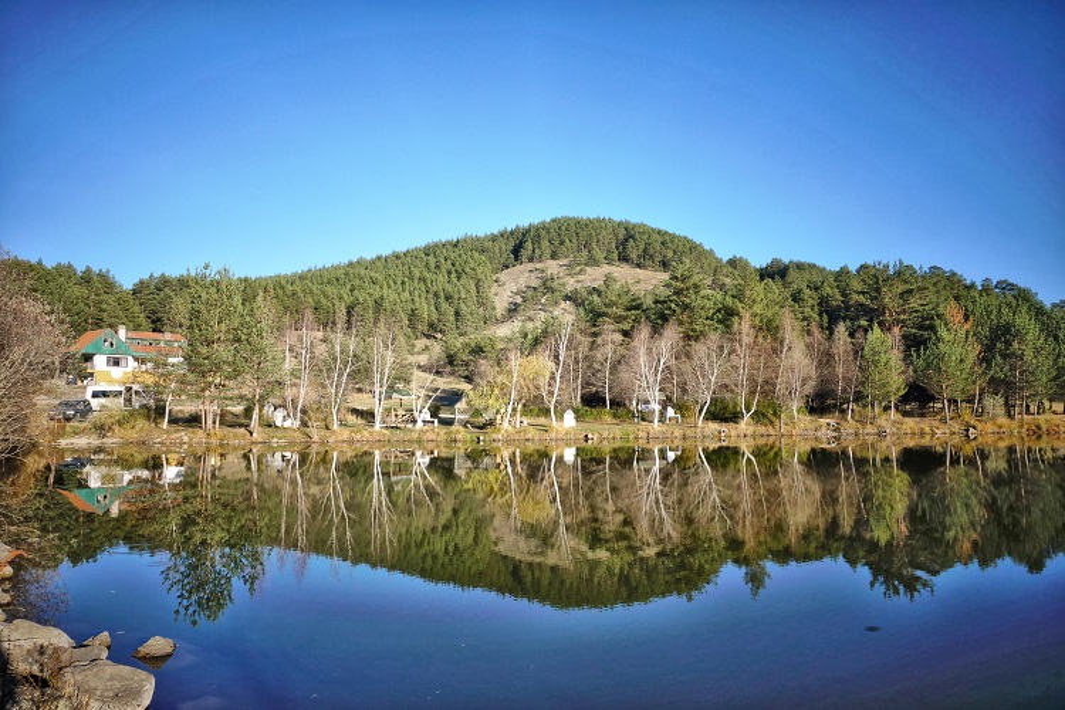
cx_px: 532
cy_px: 355
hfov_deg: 73.7
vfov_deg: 53.1
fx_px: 710
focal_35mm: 24
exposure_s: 1/100
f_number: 4.5
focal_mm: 8.8
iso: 125
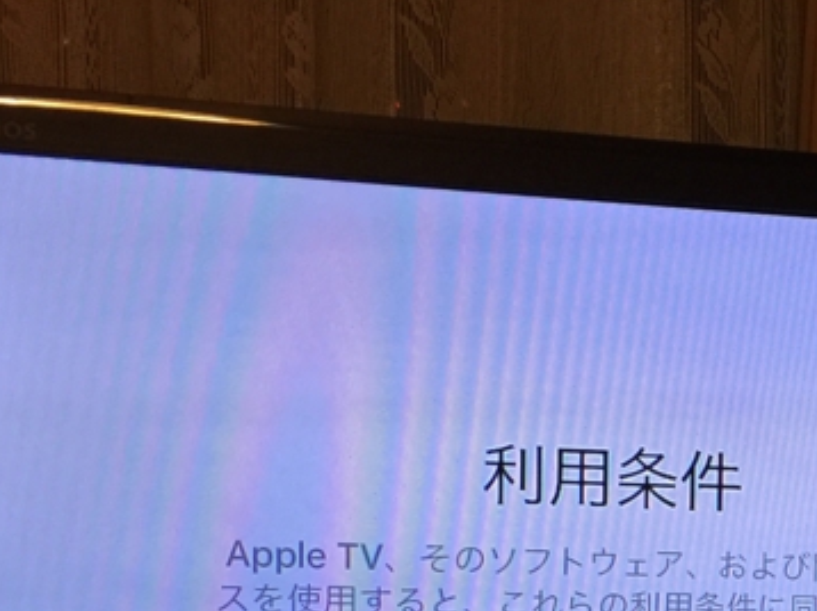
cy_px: 750
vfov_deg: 16.9
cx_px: 828
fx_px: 1958
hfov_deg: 22.6
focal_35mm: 83
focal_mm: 4.15
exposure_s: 1/33
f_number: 2.2
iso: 50
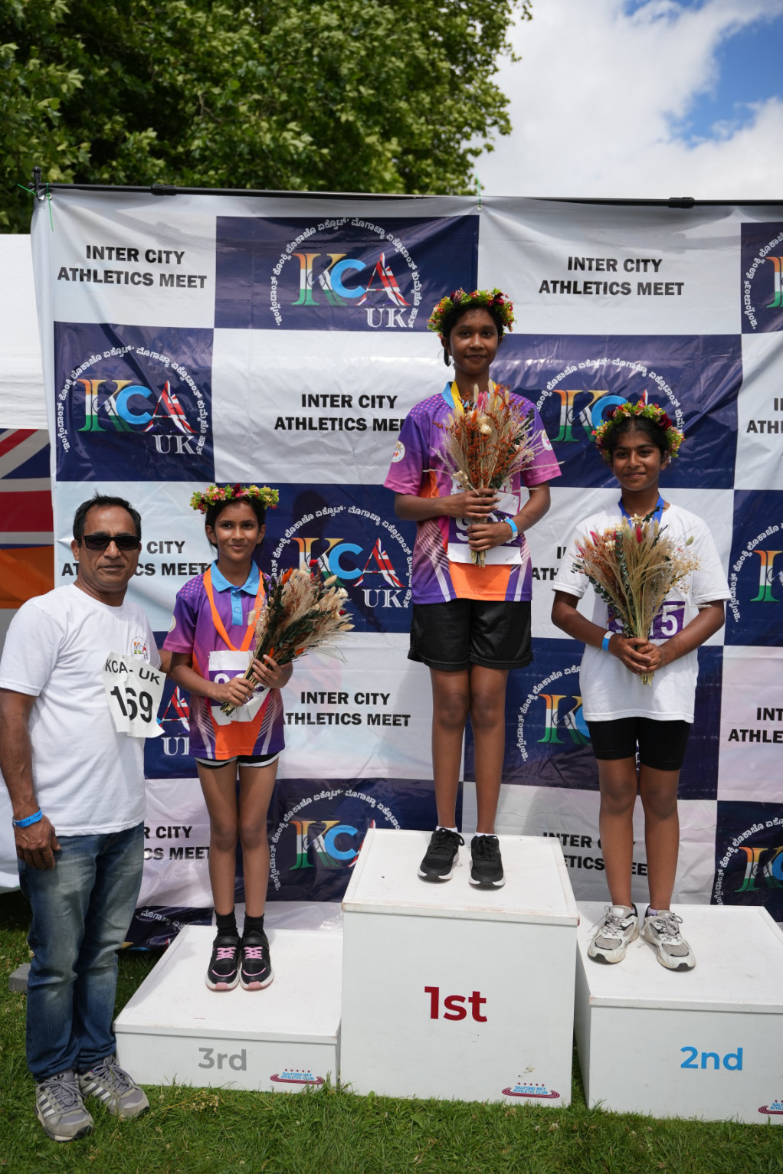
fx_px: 959
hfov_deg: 44.4
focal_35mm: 29
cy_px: 587
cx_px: 392
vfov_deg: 63.0
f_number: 2.8
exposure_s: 1/4000
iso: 250
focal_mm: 29.4
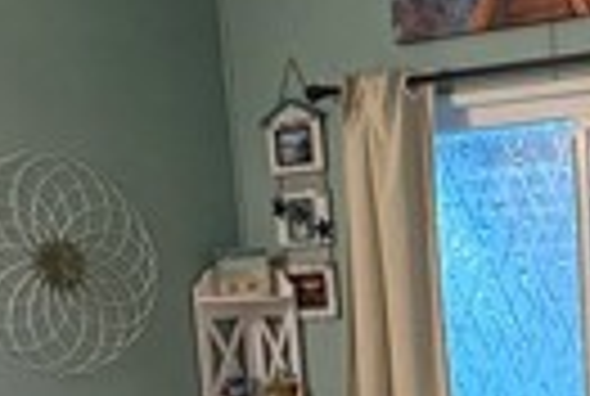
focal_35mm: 71
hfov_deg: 26.0
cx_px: 667
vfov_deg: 18.2
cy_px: 490
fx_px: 1166
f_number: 2.2
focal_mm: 2.22
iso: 400
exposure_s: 1/60
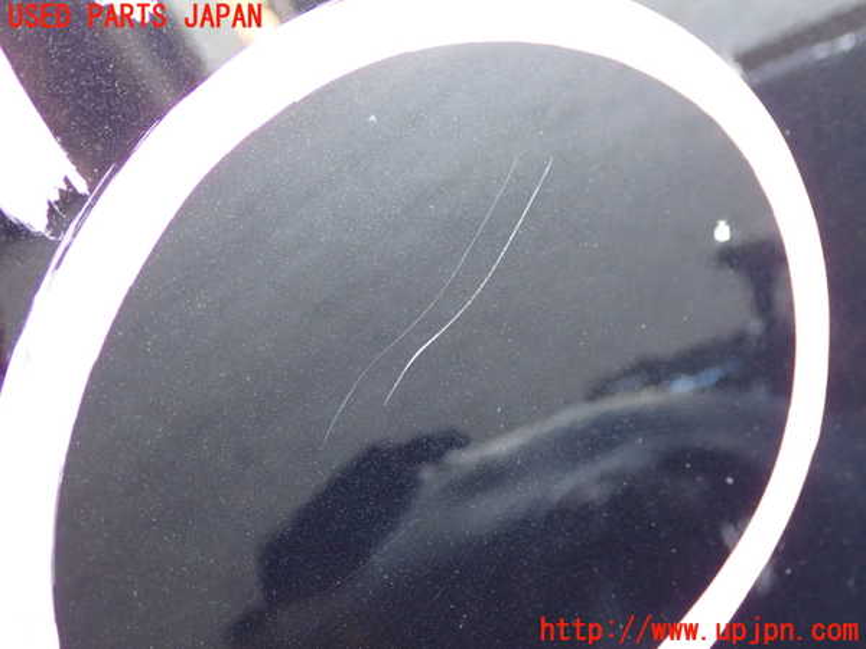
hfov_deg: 42.9
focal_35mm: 44
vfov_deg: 32.9
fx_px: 1101
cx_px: 433
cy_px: 324
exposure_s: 1/40
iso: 800
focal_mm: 7.84
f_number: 2.9
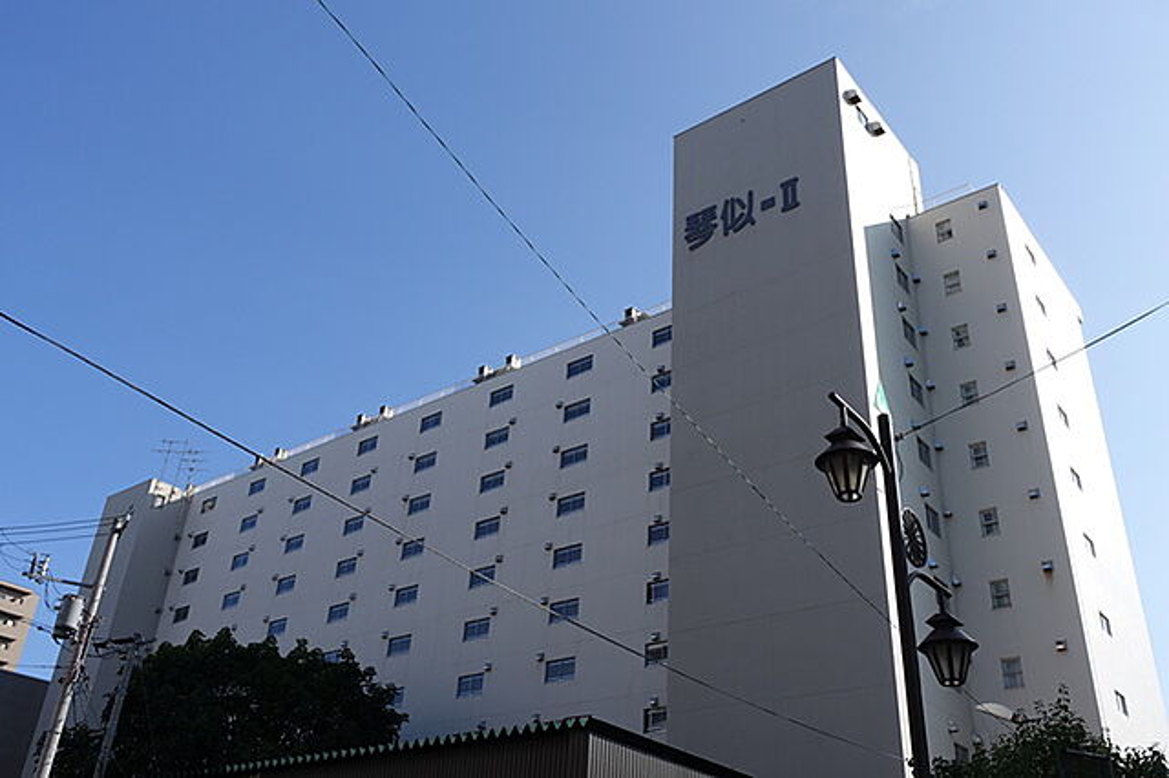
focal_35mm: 32
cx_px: 584
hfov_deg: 58.7
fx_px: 1039
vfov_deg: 41.1
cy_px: 389
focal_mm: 11.69
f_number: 5.6
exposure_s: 1/500
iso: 125
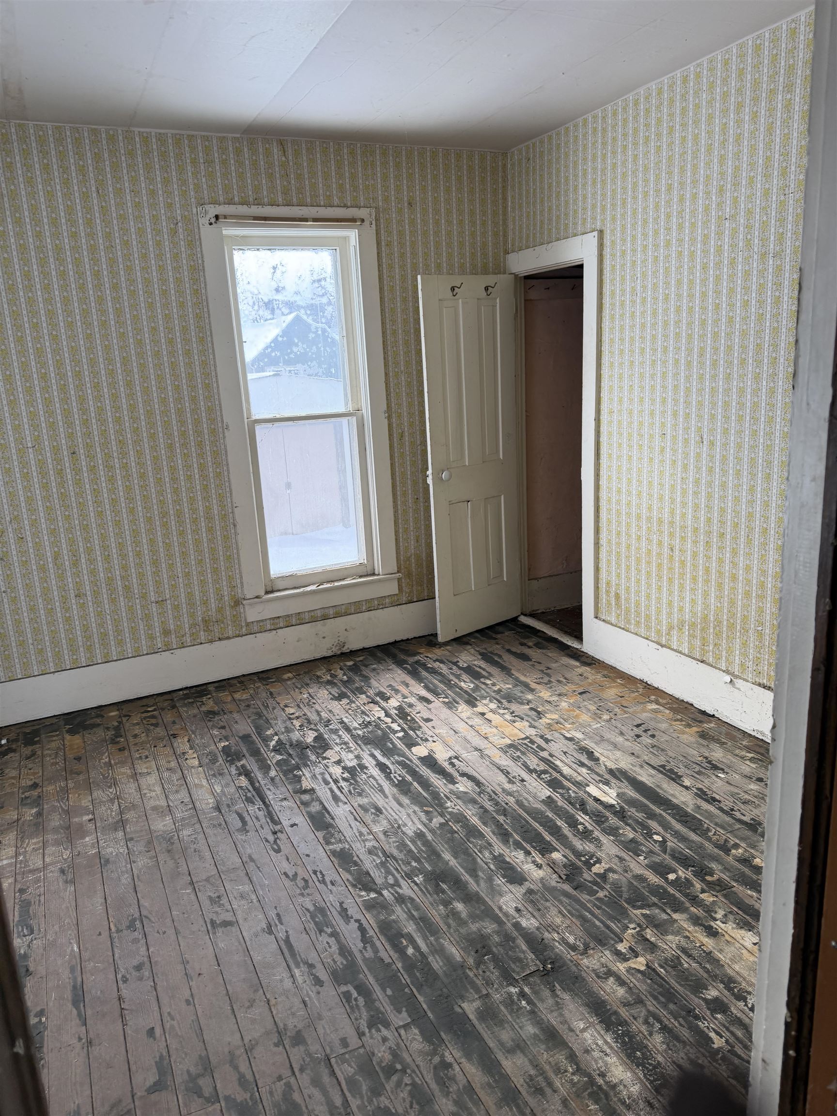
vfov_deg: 71.6
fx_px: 774
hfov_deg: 56.8
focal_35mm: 24
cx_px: 418
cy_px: 558
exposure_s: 1/165
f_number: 1.78
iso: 80
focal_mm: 6.76
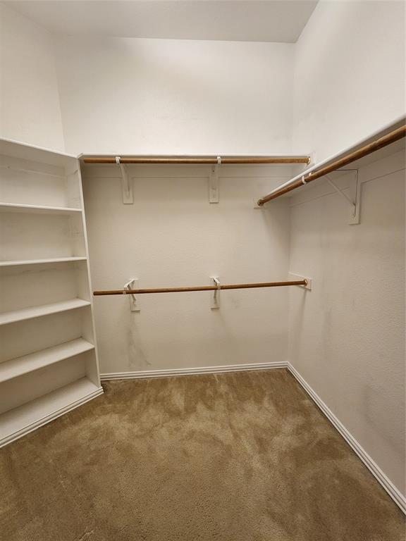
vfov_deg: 106.2
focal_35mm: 13
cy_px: 270
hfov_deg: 89.9
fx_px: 203
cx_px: 203
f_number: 2.2
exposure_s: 1/60
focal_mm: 2.2
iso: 320
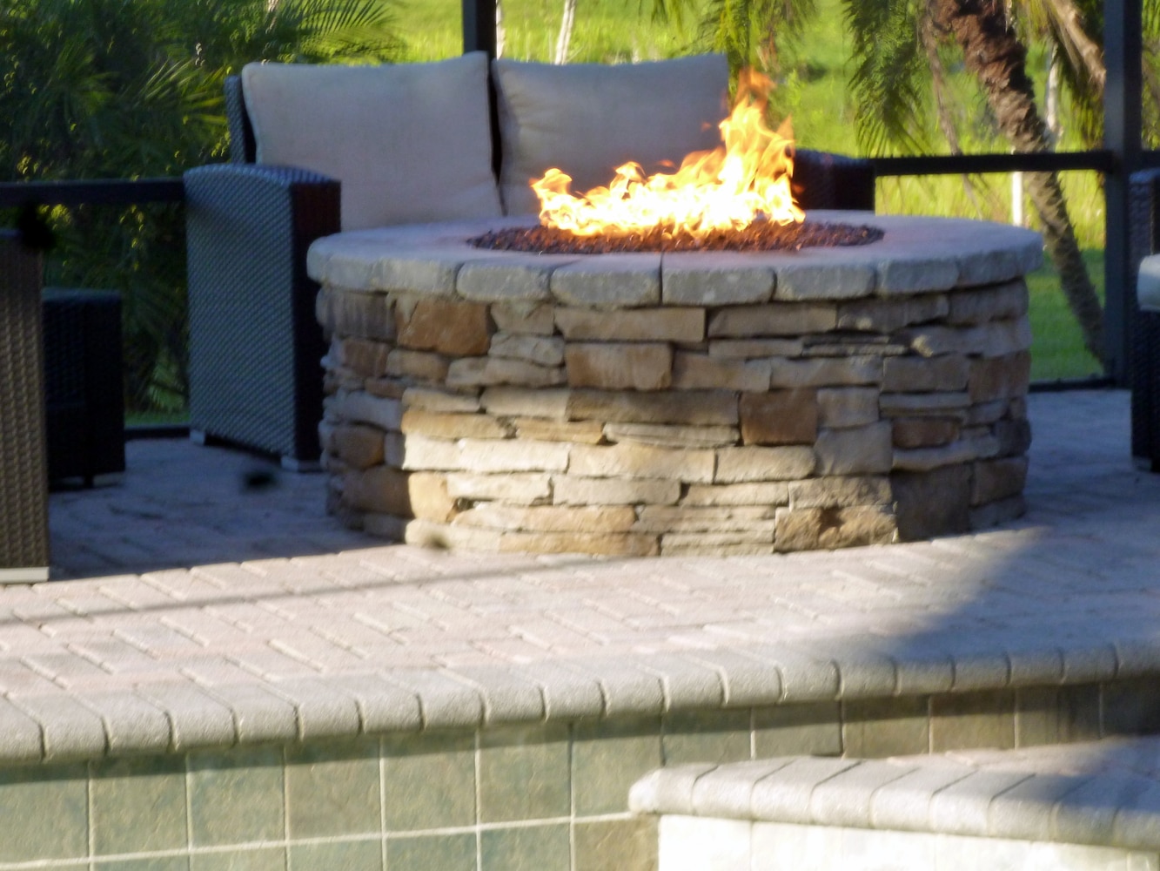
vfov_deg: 10.6
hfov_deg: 14.1
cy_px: 436
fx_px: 4692
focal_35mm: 140
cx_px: 580
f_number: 6.5
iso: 160
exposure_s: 1/60
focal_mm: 20
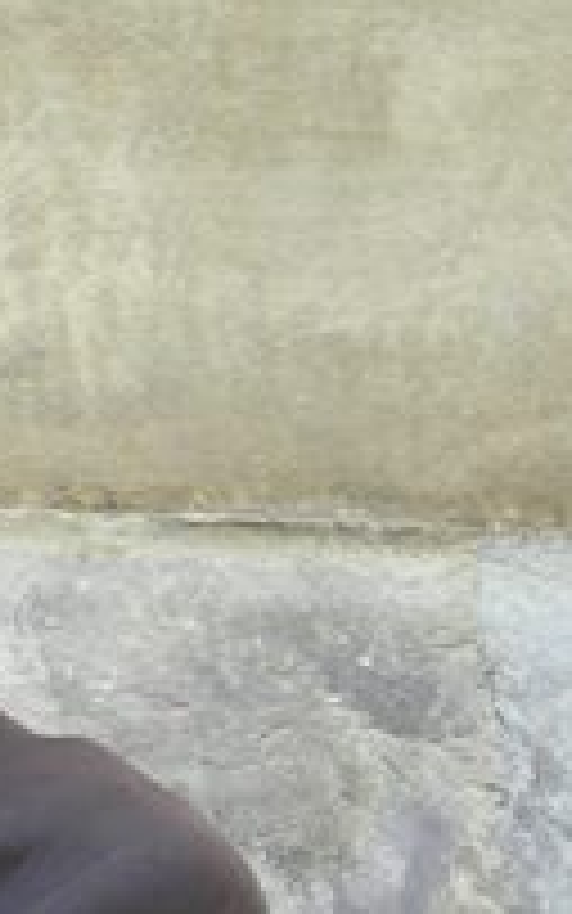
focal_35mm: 137
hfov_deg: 9.1
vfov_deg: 15.2
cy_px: 702
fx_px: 3415
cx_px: -459
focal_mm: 6.8
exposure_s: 1/76
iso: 50
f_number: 3.3
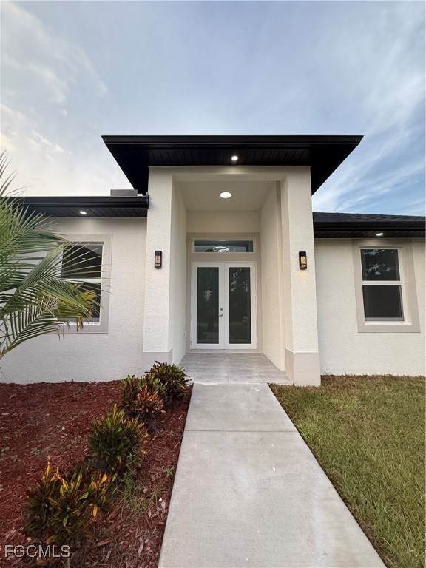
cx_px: 213
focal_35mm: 14
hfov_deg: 85.7
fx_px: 230
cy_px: 284
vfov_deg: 102.1
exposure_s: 1/239
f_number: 2.2
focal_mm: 2.22
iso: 50
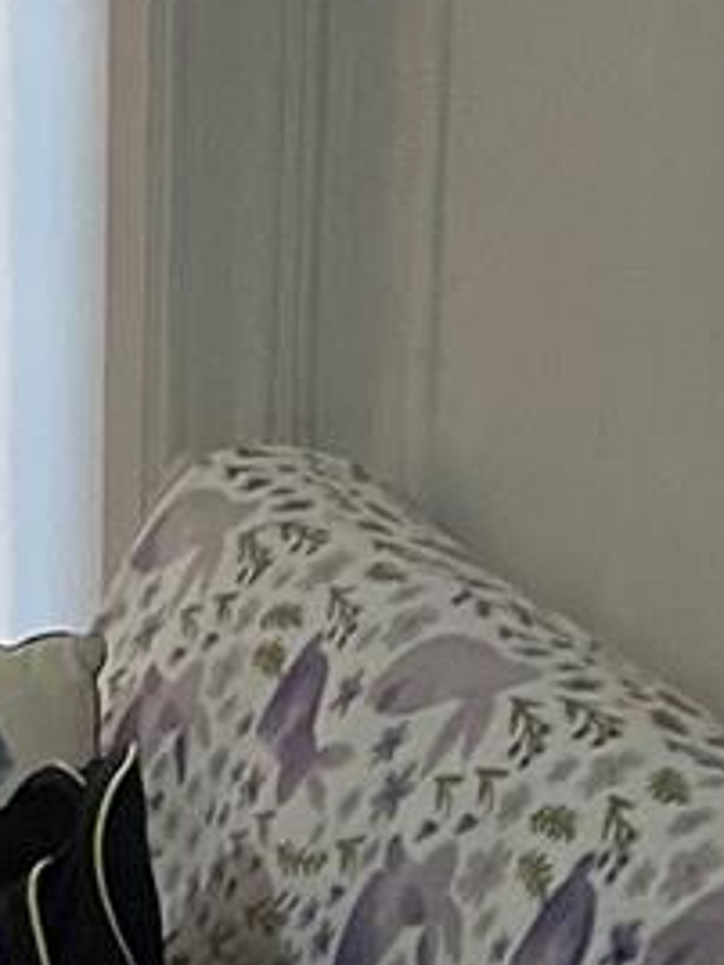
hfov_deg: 9.6
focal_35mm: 149
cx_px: -501
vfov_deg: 12.7
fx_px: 4155
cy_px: 1329
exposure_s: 1/30
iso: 800
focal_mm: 4.2
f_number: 1.6
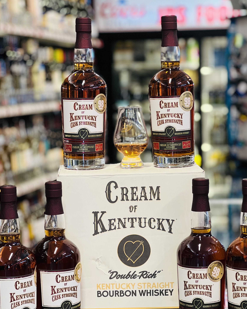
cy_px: 185
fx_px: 969
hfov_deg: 14.5
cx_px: 121
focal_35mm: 106
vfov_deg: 18.1
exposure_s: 1/40
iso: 125
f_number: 2.8
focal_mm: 9
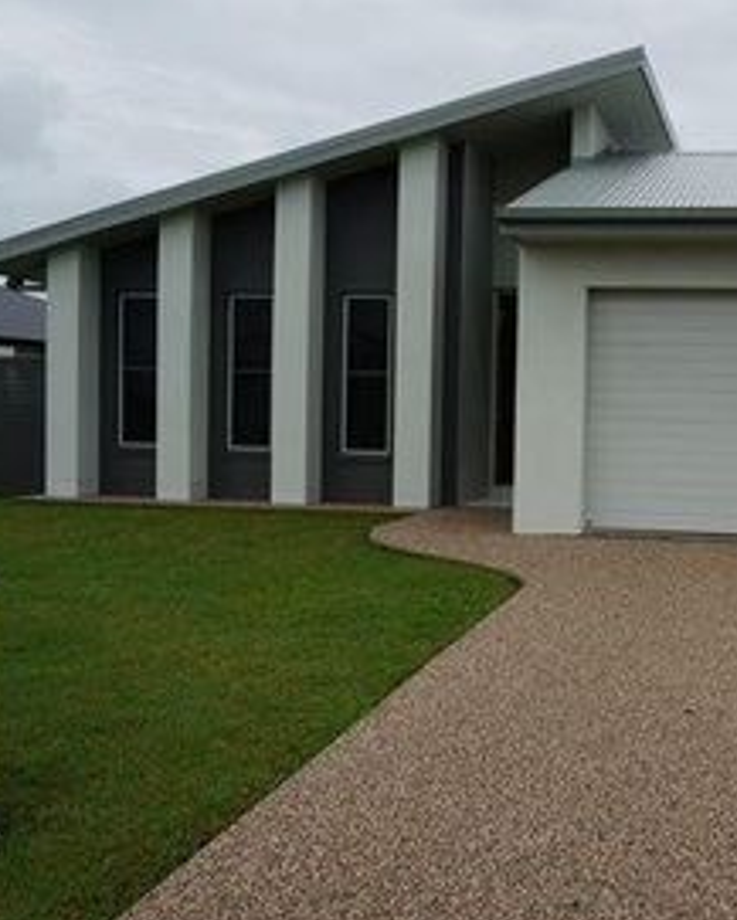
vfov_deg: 46.8
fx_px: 1063
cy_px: 467
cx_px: 611
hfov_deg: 36.7
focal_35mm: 39
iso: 100
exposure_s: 1/125
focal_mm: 16
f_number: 13
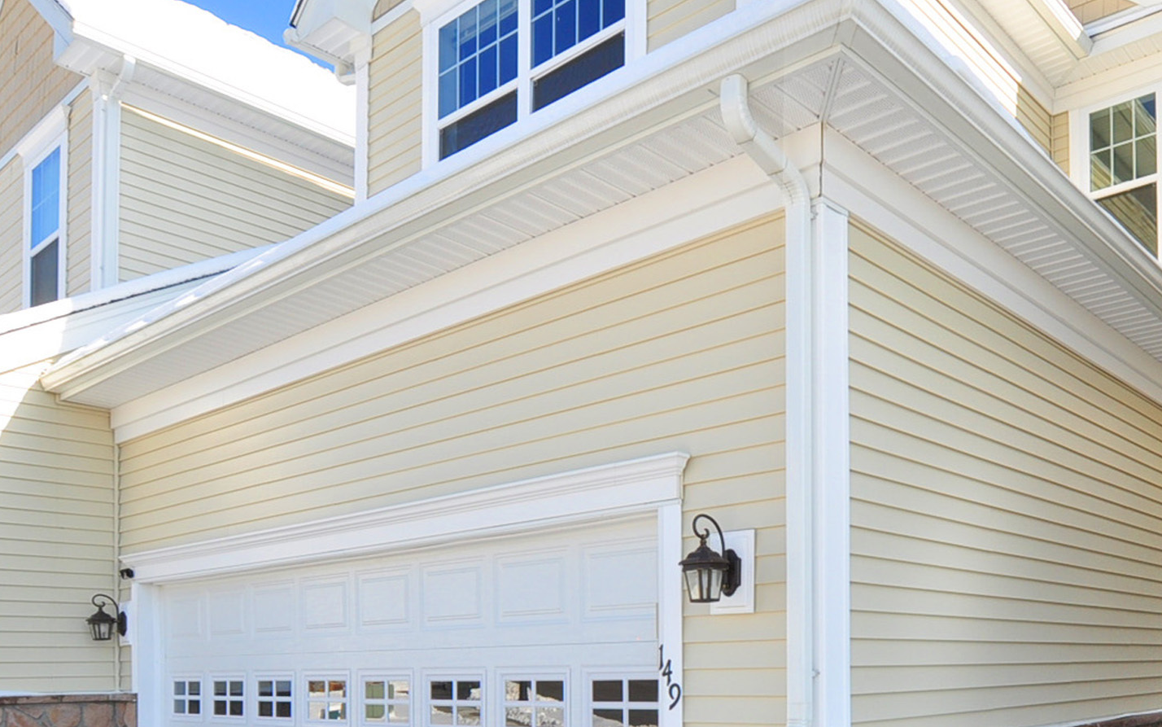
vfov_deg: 38.0
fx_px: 982
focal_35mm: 31
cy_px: 649
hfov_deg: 60.0
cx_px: 758
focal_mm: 10
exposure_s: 1/200
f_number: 8
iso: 200
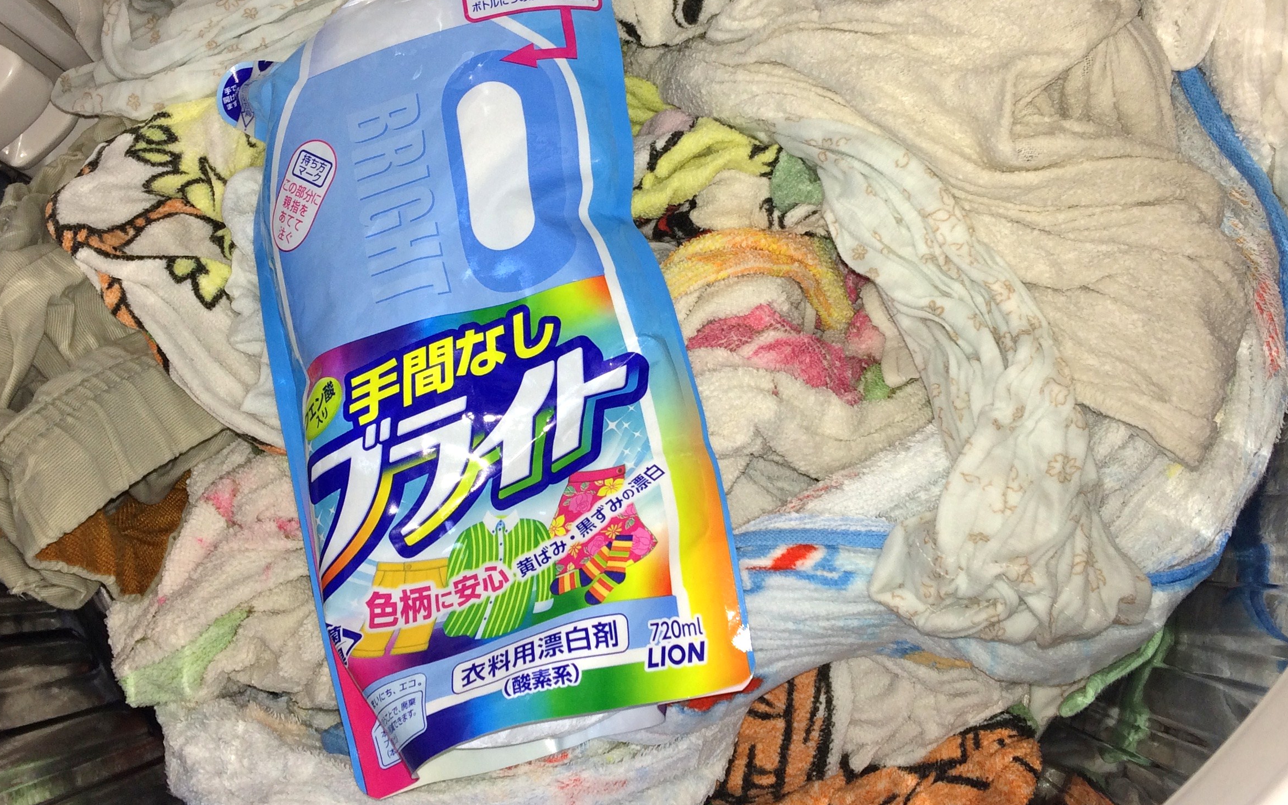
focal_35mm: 43
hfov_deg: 46.2
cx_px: 622
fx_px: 1509
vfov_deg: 29.8
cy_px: 325
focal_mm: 4.15
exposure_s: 1/53
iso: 32
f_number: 2.2
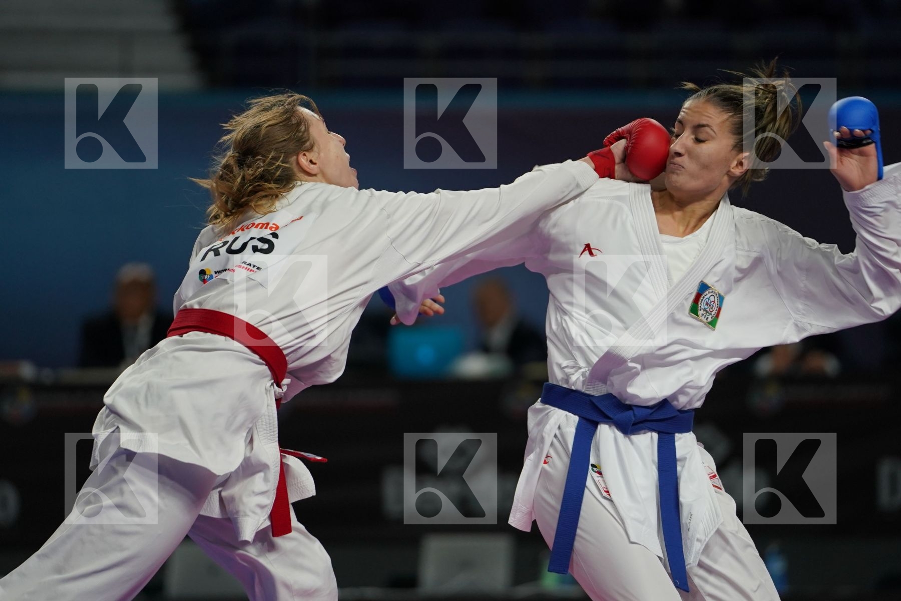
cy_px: 300
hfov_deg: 6.9
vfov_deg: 4.6
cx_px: 450
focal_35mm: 297
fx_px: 7433
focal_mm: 198
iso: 1000
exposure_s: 1/1000
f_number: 2.8
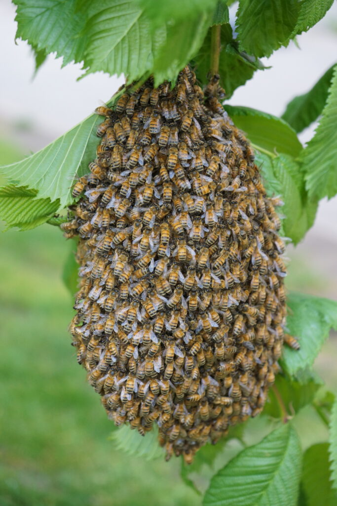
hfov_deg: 13.0
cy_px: 253
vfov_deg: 19.5
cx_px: 168
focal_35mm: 105
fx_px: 1474
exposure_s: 1/40
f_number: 4
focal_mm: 70
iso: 800
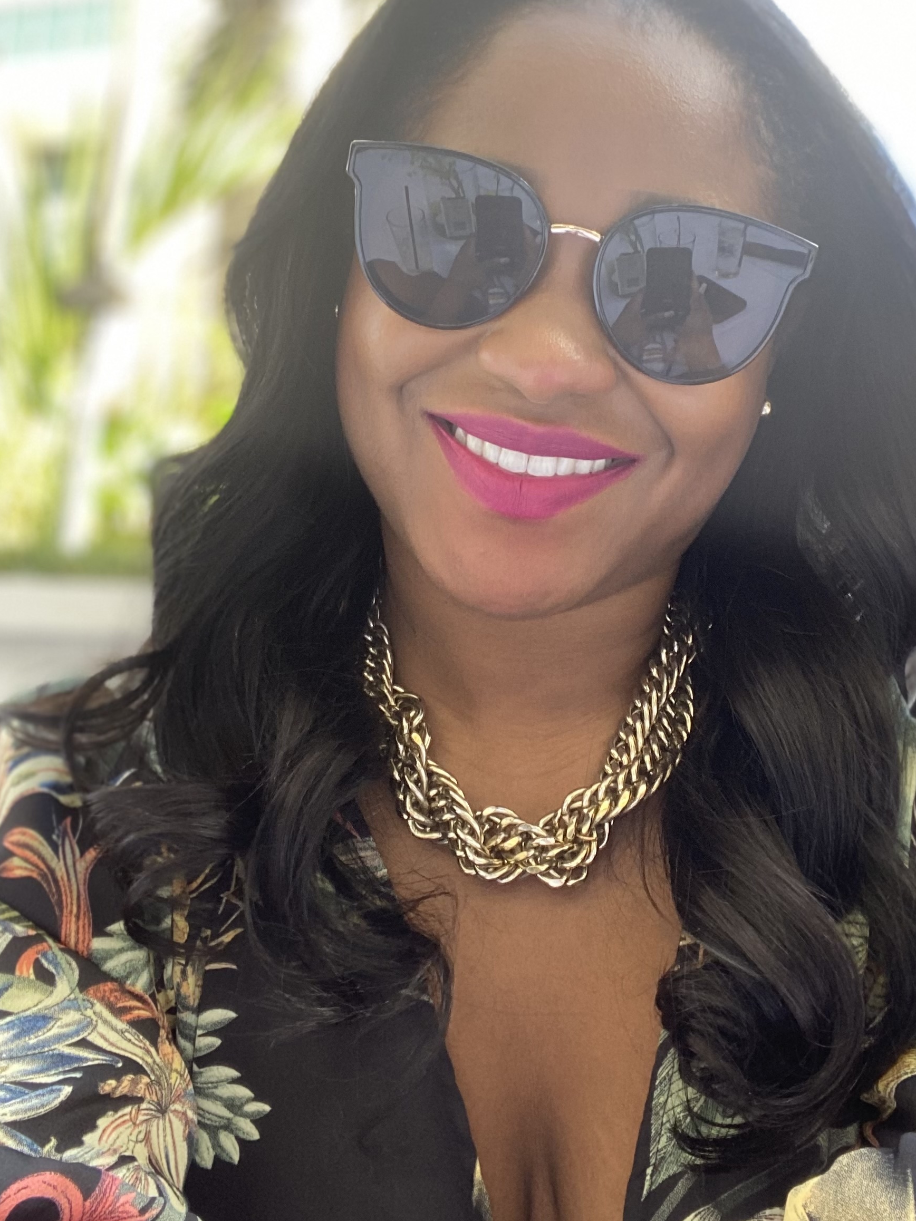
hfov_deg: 35.9
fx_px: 1411
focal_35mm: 40
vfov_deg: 46.3
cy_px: 442
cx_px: 516
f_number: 2.2
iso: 100
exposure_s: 1/81
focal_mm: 2.71
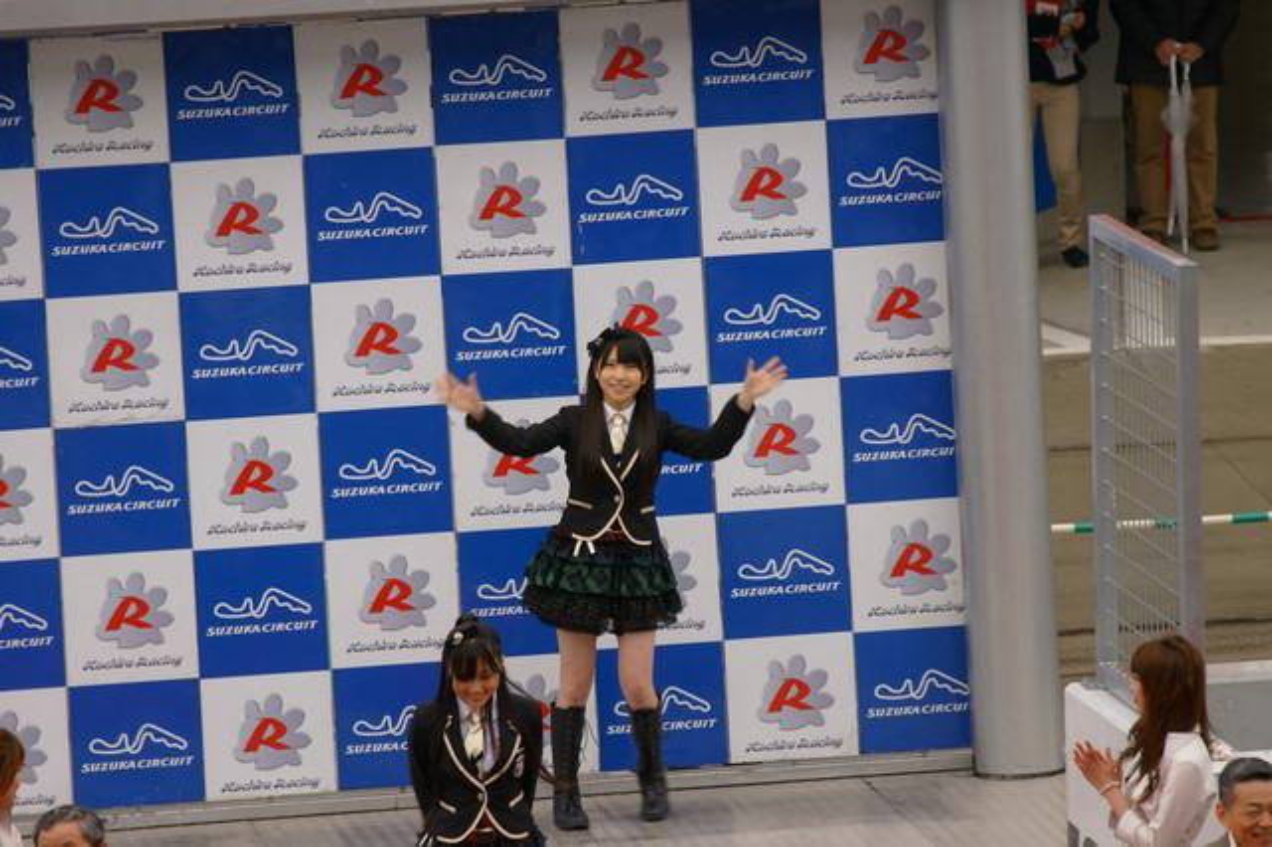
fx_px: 15891
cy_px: 424
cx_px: 636
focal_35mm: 450
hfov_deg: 4.6
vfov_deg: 3.1
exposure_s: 1/100
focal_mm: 300
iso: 200
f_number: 7.1
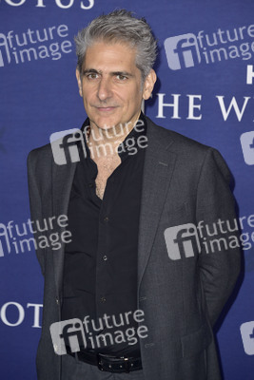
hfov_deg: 9.2
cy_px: 190
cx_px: 127
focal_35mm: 150
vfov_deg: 13.7
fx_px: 1586
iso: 800
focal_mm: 150
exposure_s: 1/250
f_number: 6.3
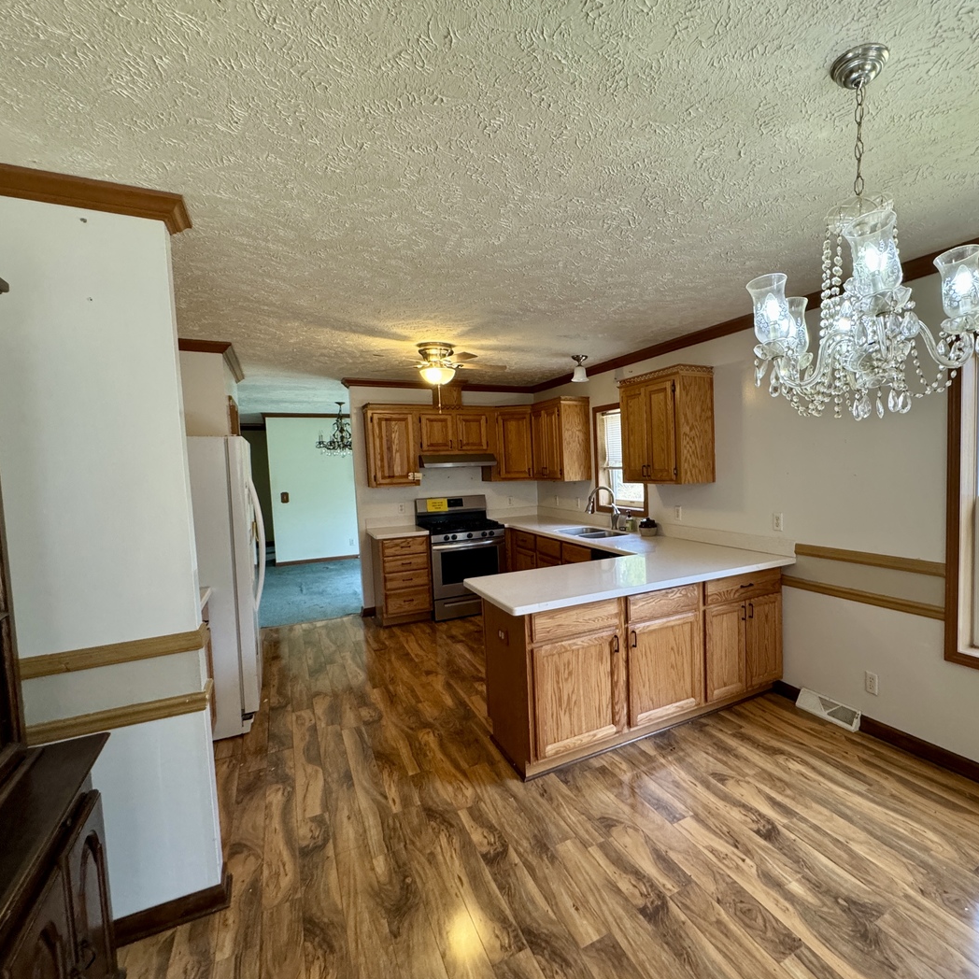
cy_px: 500
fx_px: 544
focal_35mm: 17
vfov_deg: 84.0
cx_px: 597
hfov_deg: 82.7
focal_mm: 2.22
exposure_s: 1/120
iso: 320
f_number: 2.2
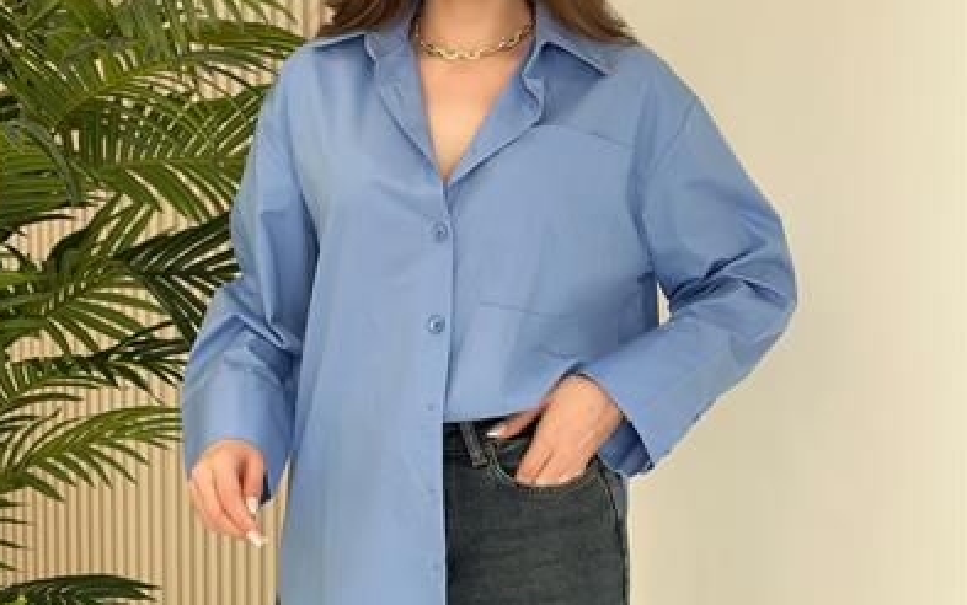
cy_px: 220
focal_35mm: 69
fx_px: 1819
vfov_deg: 18.9
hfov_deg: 29.8
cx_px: 480
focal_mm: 6.86
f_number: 1.78
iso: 80
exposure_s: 1/356
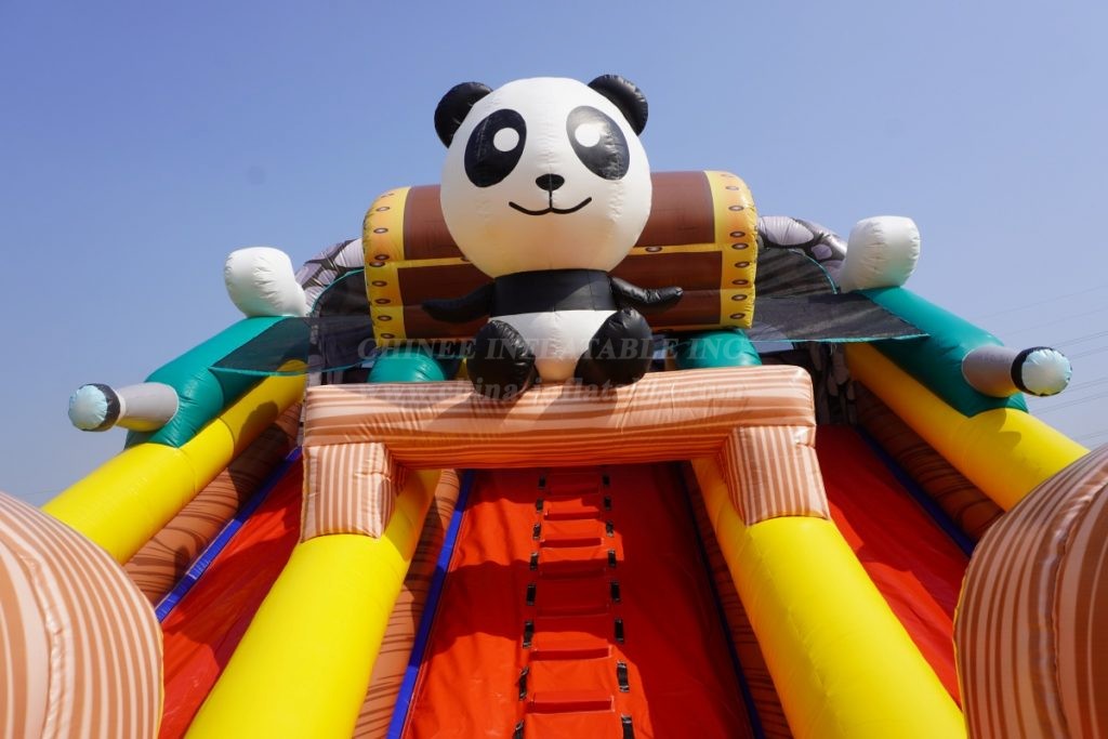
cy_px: 370
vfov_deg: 53.1
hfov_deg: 73.7
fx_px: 739
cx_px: 554
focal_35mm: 24
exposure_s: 1/200
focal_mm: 16
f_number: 10
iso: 100
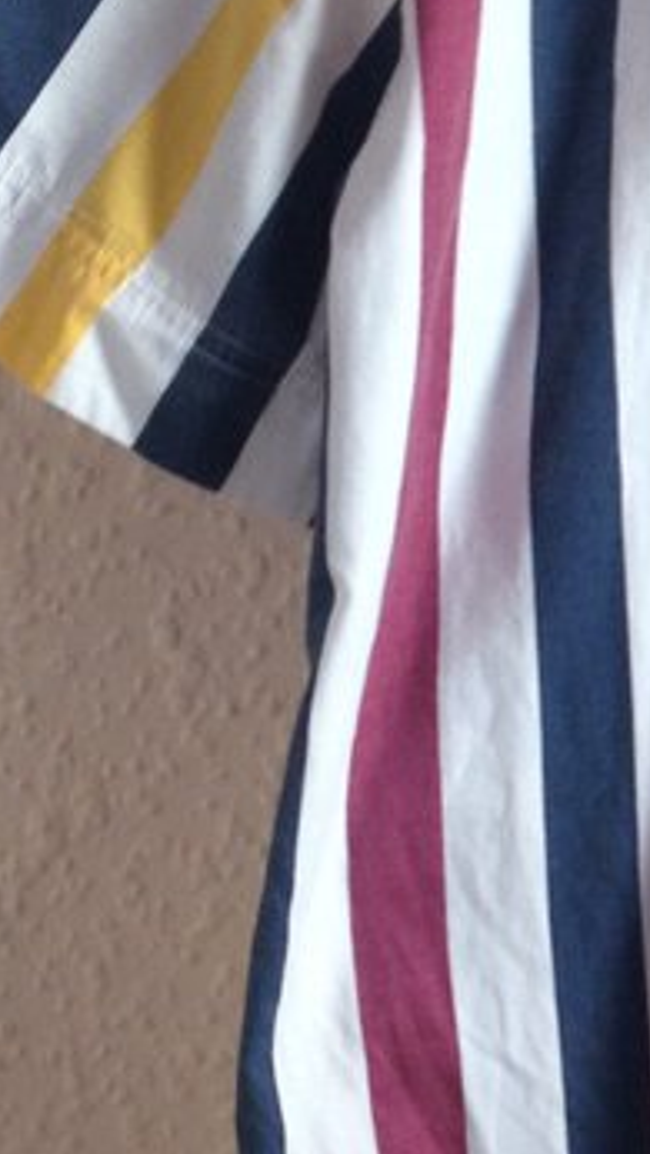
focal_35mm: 147
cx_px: 1100
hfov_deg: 8.0
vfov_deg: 14.6
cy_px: 445
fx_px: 4498
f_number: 2.4
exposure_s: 1/20
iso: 50
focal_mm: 4.28
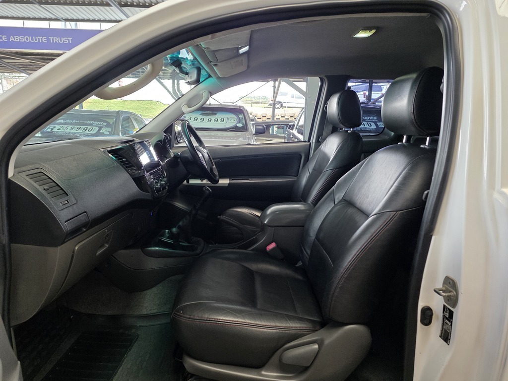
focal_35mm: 23
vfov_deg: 58.9
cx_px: 254
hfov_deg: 73.9
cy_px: 190
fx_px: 338
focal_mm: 6.25
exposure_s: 1/100
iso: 250
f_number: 1.7
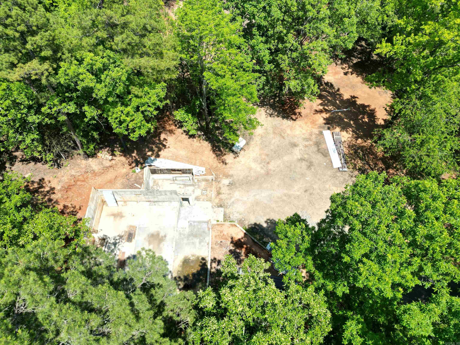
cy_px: 172
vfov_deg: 56.8
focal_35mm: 24
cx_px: 230
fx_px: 319
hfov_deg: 71.6
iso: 100
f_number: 1.7
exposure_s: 1/2000
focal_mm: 6.72
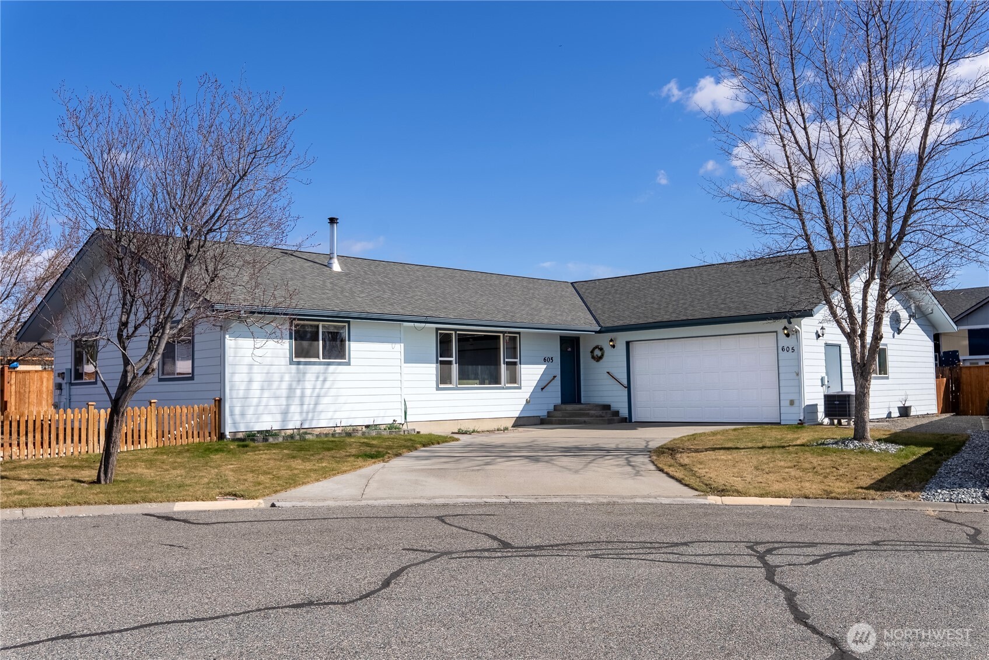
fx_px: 880
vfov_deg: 41.2
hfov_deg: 58.7
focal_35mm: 32
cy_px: 330
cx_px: 494
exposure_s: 1/8000
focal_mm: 32
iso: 100
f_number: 5.6
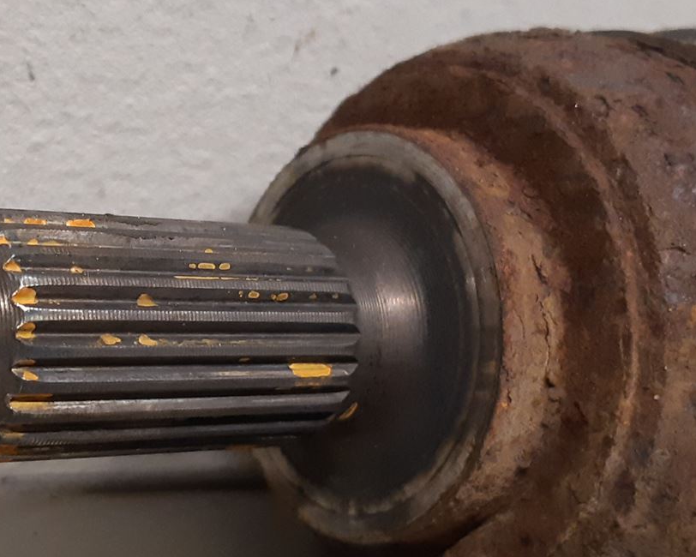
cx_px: 212
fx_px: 1319
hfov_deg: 29.3
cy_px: 393
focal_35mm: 64
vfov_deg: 23.7
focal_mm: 3.93
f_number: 1.7
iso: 320
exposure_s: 1/50
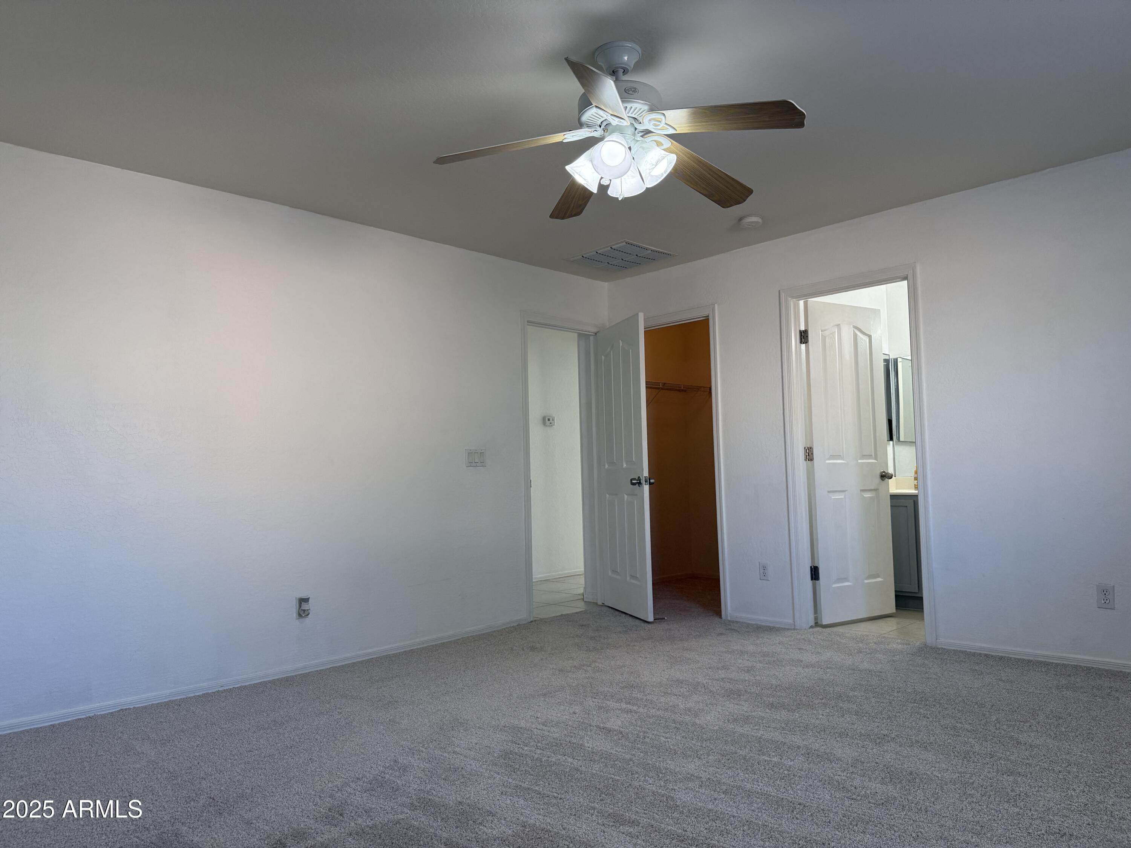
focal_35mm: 24
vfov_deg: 56.8
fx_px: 784
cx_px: 566
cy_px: 424
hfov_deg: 71.6
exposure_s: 1/227
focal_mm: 6.76
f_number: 1.78
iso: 200
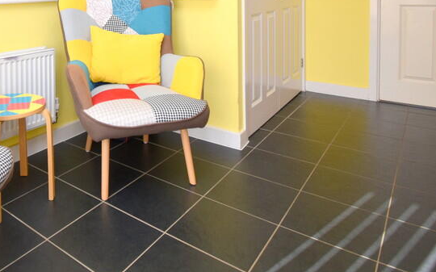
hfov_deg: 60.4
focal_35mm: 29
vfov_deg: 39.1
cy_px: 13
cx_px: 99
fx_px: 344
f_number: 5
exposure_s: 1/200
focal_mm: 10
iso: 320
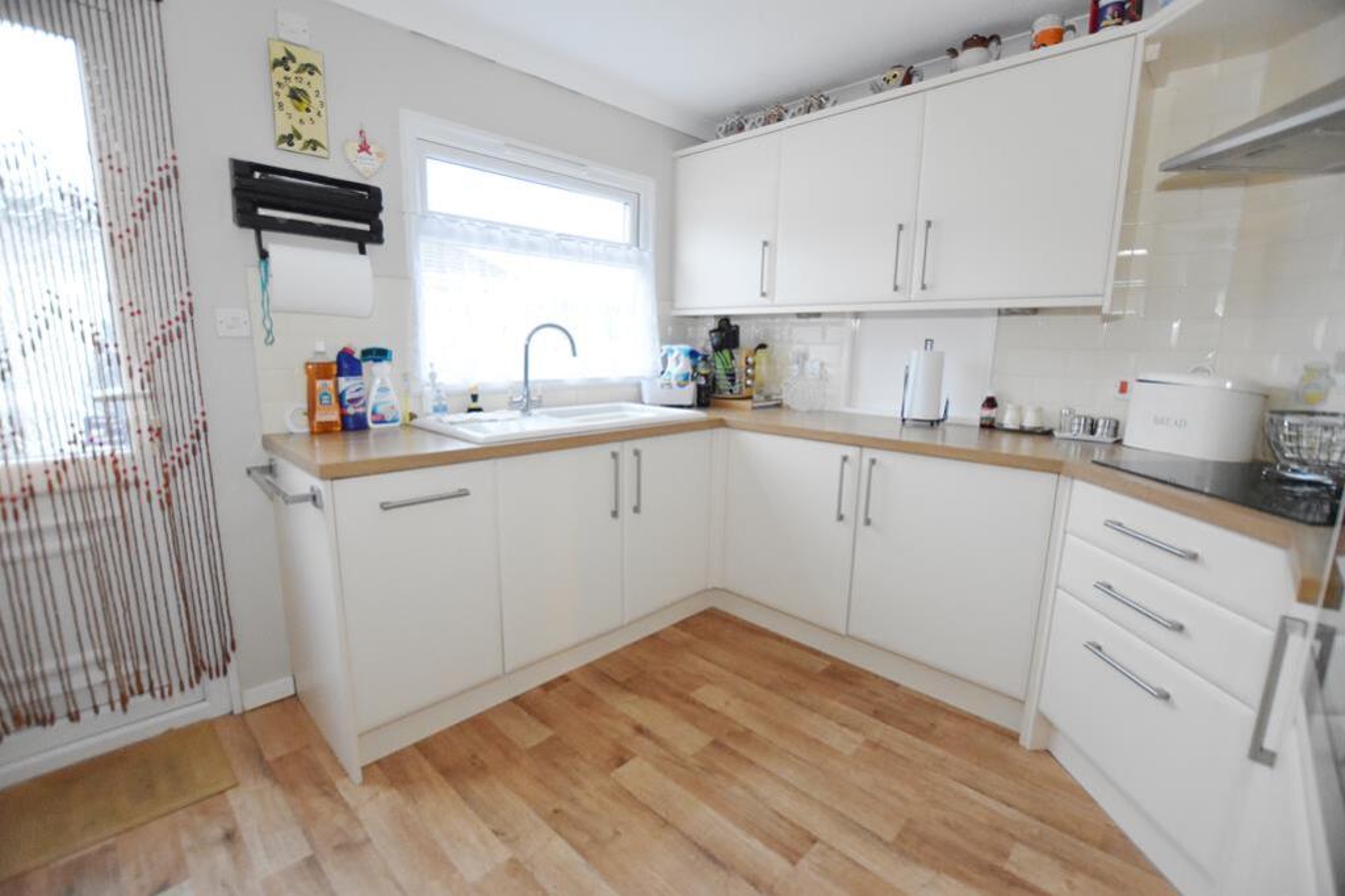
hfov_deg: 100.4
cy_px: 448
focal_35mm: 15
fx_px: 560
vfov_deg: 77.3
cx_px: 672
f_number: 3.5
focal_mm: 10
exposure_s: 1/125
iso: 3200
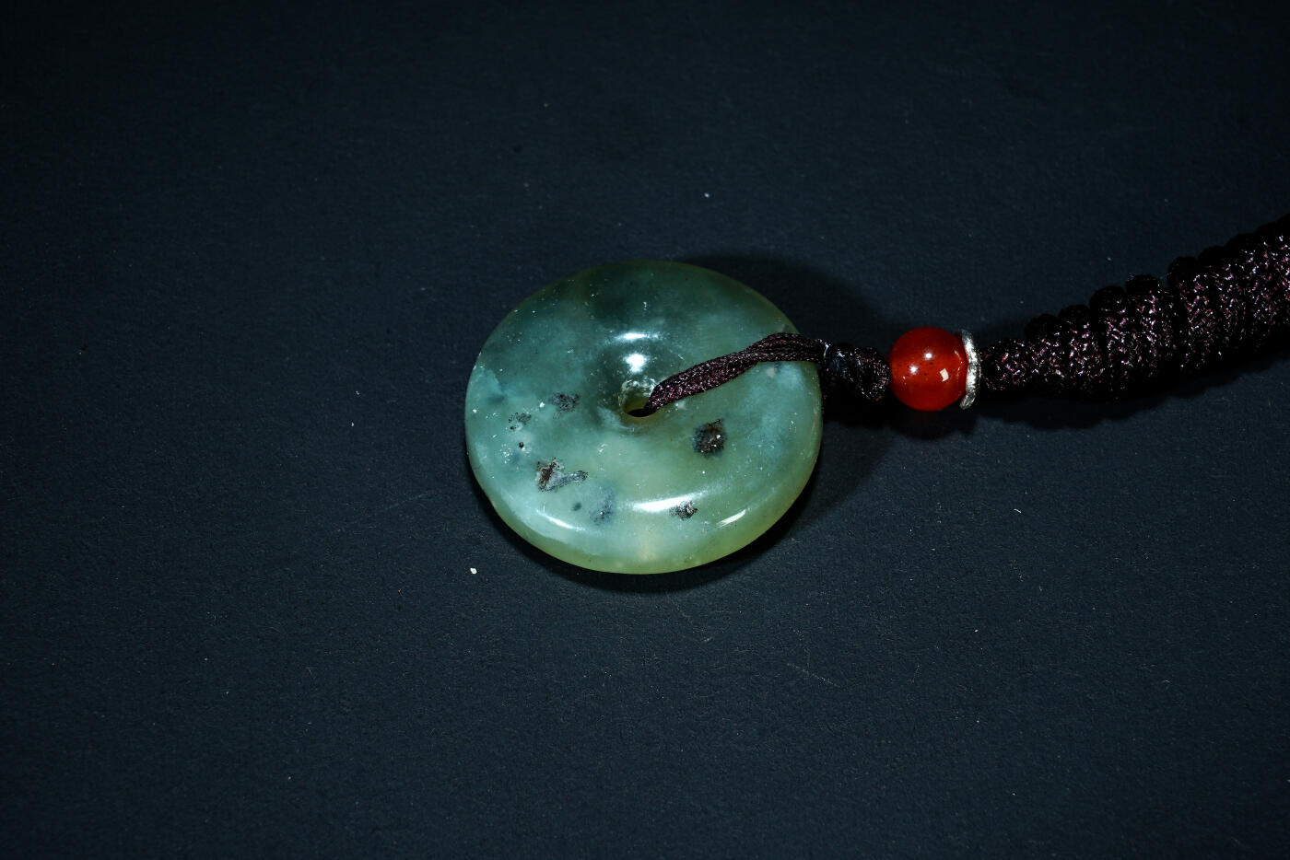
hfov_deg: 13.1
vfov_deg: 8.7
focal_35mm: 157
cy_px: 430
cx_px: 645
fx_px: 5627
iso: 100
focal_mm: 105
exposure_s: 1/160
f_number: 18
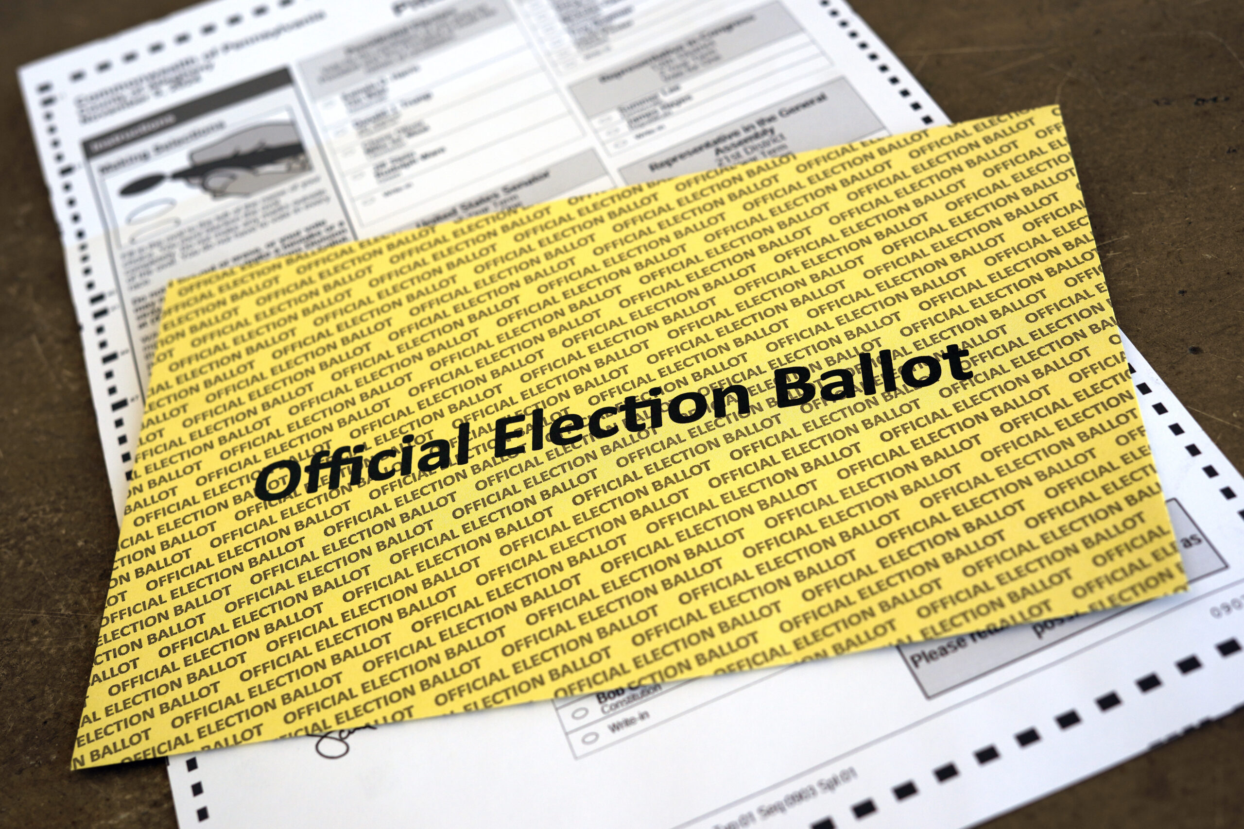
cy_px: 414
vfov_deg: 27.0
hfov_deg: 39.6
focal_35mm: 50
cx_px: 622
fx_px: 1728
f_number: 5.6
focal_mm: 50
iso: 250
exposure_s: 1/320
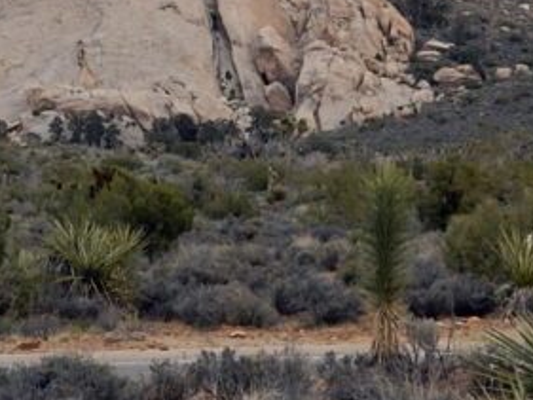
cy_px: 9
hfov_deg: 10.6
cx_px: 224
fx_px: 2865
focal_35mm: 186
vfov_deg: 8.0
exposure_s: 1/500
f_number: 4.5
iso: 125
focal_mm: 9
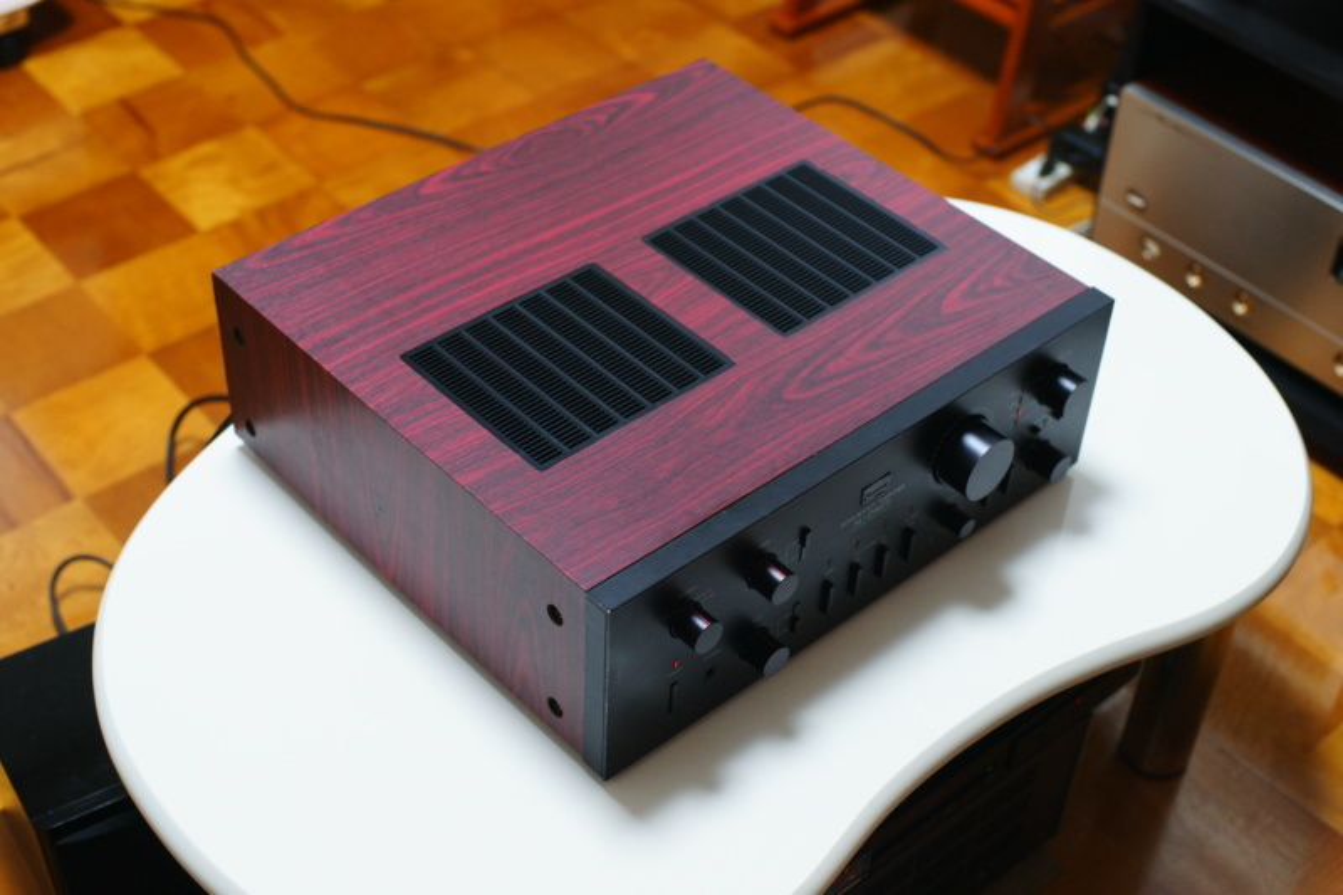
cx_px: 672
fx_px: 1865
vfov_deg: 27.0
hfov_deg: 39.6
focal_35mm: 50
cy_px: 448
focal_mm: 50
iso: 800
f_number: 4
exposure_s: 1/40
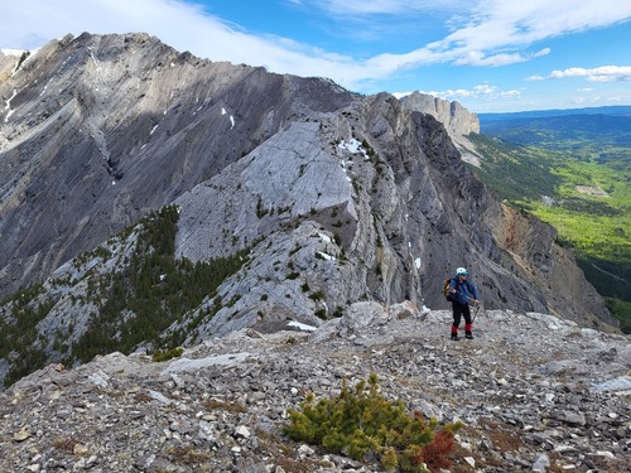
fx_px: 474
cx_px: 316
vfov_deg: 53.1
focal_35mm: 26
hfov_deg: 67.3
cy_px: 236
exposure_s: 1/1799
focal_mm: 5.4
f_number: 1.8
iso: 40
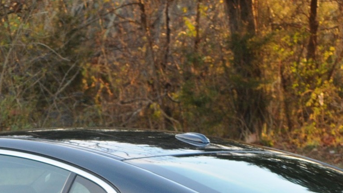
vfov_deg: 3.4
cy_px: 294
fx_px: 3248
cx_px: 62
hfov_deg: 6.0
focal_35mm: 357
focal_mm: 70
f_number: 8
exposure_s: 1/60
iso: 500
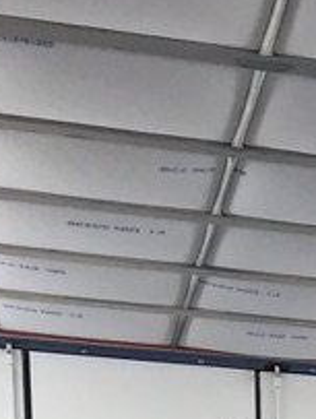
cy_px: 1011
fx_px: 1711
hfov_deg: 9.7
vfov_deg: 11.5
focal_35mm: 141
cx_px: 663
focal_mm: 3.99
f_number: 1.8
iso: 25
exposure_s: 1/100
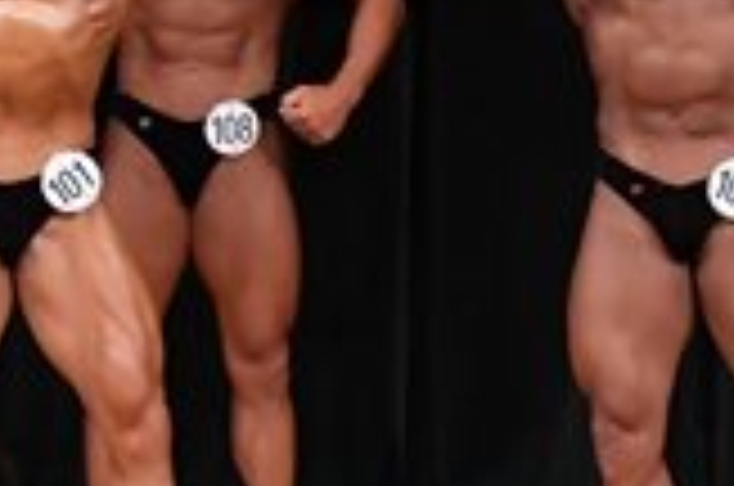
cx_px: 394
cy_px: 180
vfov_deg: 1.9
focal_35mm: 714
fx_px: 14529
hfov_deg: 2.9
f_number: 5.6
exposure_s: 1/400
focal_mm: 100
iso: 4000
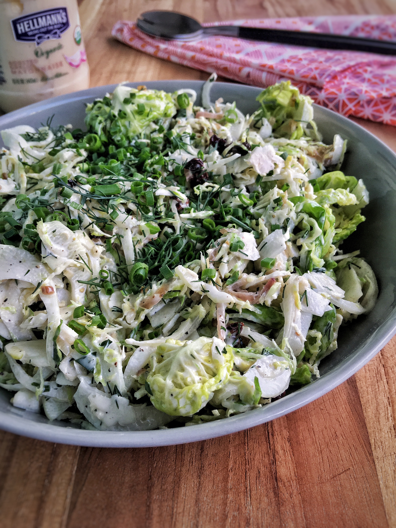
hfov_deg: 48.2
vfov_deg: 61.7
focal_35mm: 29
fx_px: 442
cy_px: 264
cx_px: 198
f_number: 2.2
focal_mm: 4.15
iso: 40
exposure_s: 1/120
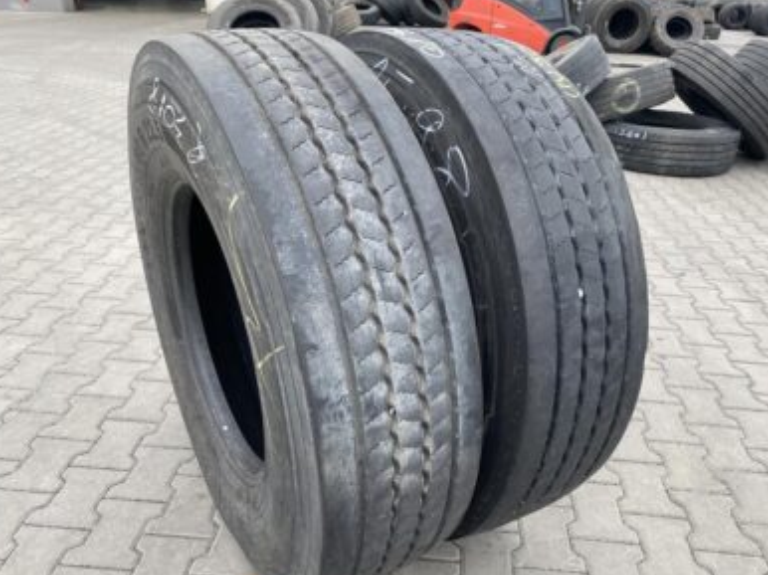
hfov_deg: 61.7
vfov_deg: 48.1
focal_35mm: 29
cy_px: 313
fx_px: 643
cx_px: 400
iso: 32
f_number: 1.8
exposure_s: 1/235
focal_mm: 4.25
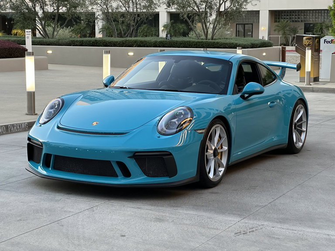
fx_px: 745
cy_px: 126
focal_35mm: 77
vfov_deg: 19.1
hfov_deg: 25.3
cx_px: 168
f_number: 2.8
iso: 200
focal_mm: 9
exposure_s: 1/120
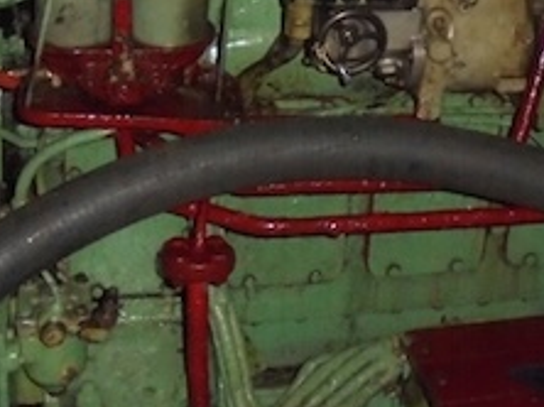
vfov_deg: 18.3
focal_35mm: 75
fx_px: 1177
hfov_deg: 25.8
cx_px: 392
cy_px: -120
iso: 400
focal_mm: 4.6
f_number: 3.5
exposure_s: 1/30
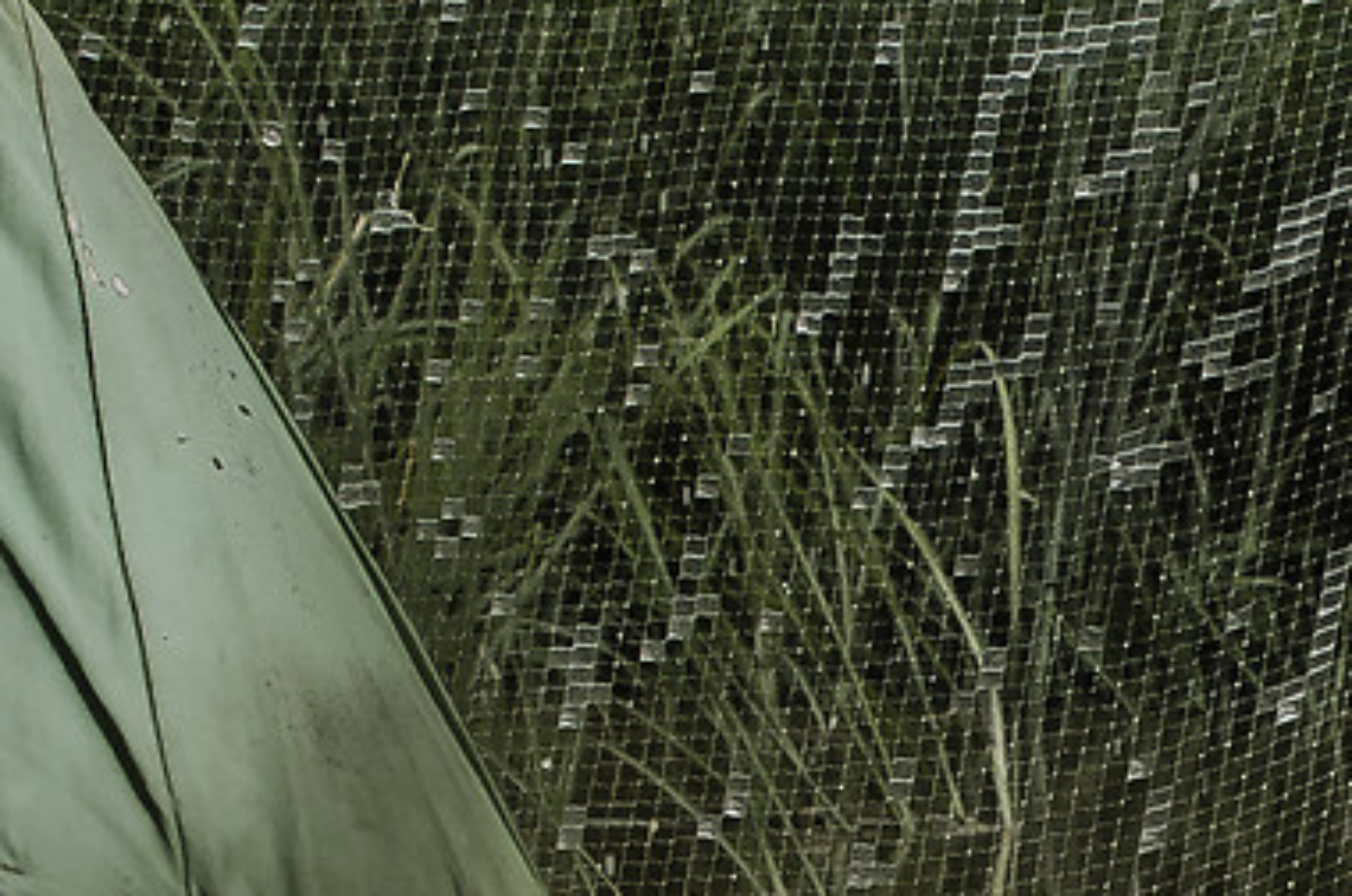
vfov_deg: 4.1
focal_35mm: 331
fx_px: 12416
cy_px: 1748
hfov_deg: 6.2
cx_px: 1779
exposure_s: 1/400
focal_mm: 35
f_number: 7.1
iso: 500
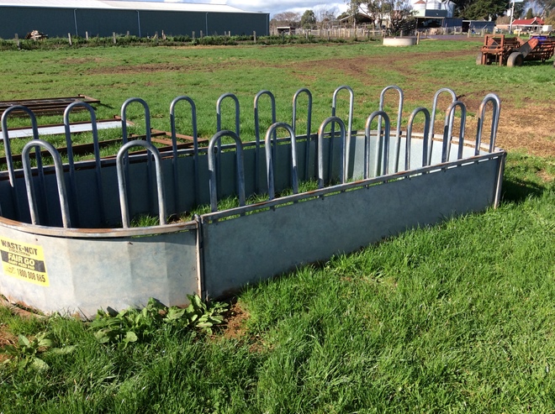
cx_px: 278
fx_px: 512
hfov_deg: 56.9
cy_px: 207
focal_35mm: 32
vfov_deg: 44.1
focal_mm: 3.3
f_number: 2.4
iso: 32
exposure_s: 1/923
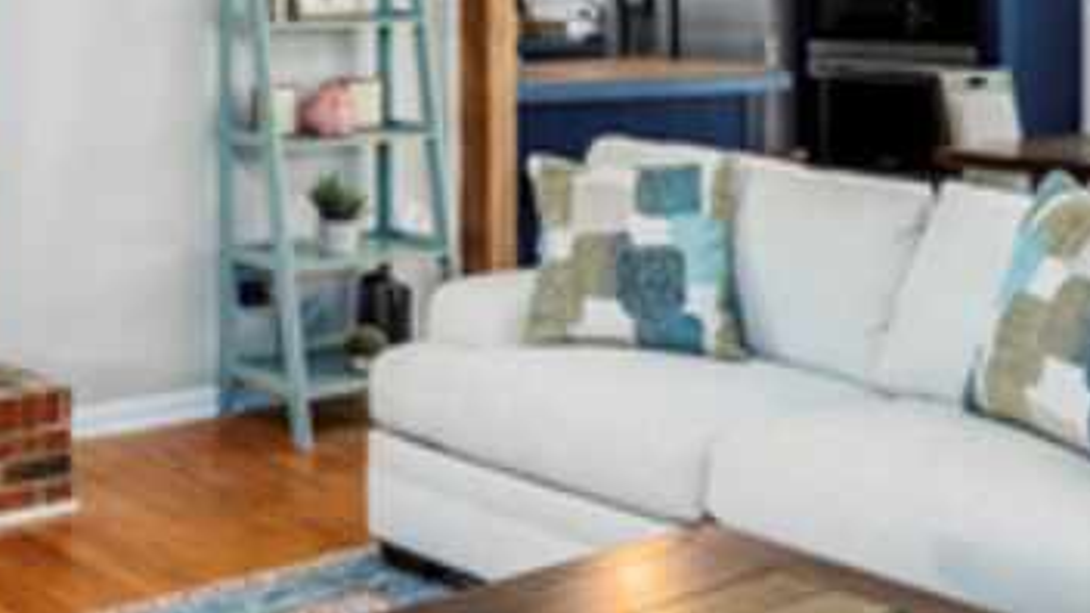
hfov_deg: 32.3
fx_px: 1763
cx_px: 71
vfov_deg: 19.0
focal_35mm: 61
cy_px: -43
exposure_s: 1/5
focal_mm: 16
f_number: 8
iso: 400
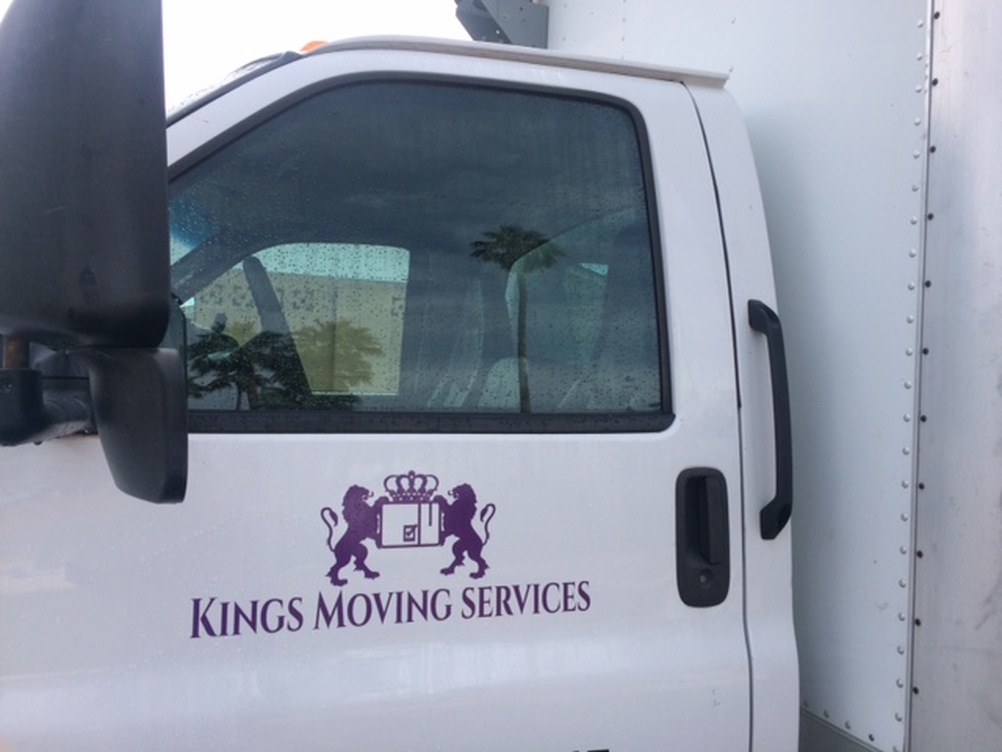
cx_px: 501
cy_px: 376
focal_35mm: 29
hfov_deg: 61.7
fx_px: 839
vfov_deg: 48.2
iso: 32
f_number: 2.2
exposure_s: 1/855
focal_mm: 4.15
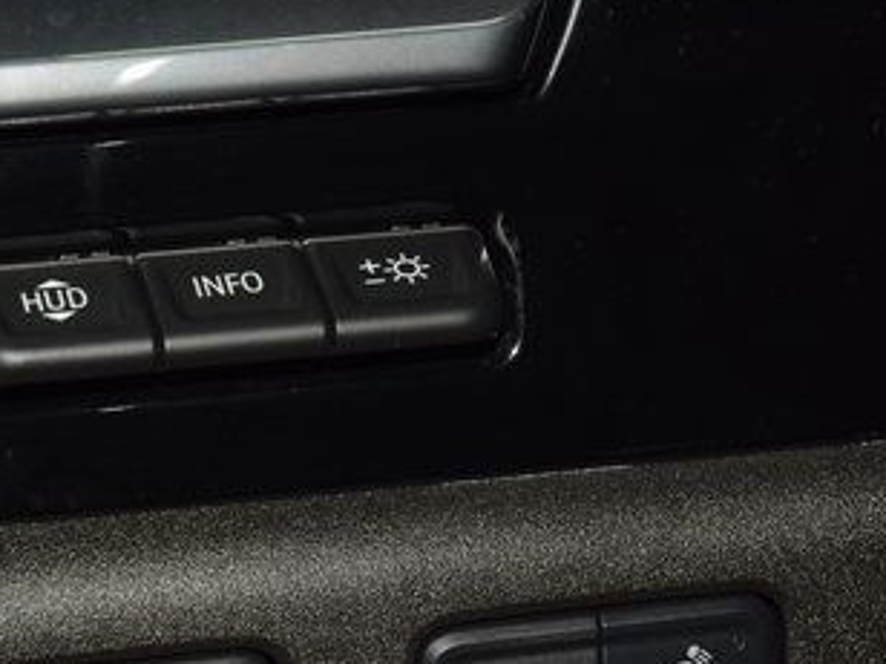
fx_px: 5375
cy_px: 226
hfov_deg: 9.4
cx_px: 219
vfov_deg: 7.1
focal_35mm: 210
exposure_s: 1/125
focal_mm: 70
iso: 100
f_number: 8
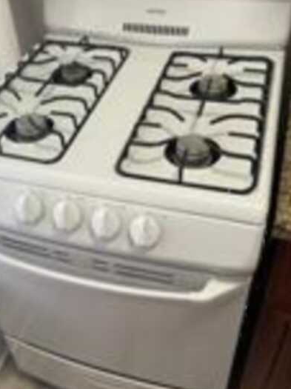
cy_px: 184
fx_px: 426
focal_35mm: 38
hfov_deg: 37.5
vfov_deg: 49.0
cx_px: 113
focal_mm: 5.1
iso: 125
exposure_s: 1/60
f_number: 1.6
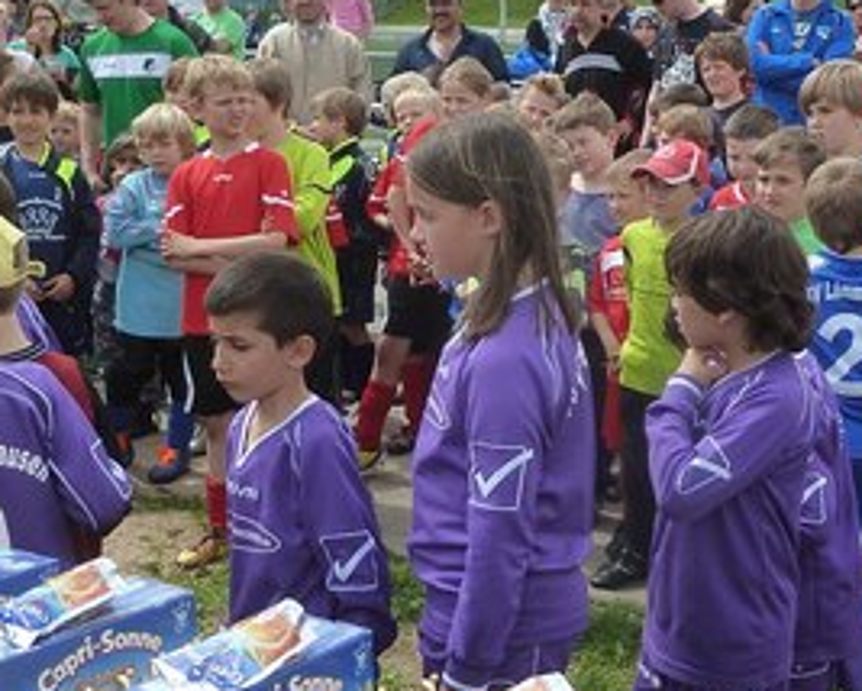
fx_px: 1634
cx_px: 588
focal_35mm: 64
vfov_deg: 23.9
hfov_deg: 29.3
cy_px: 392
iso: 125
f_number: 3.3
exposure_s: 1/500
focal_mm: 4.1
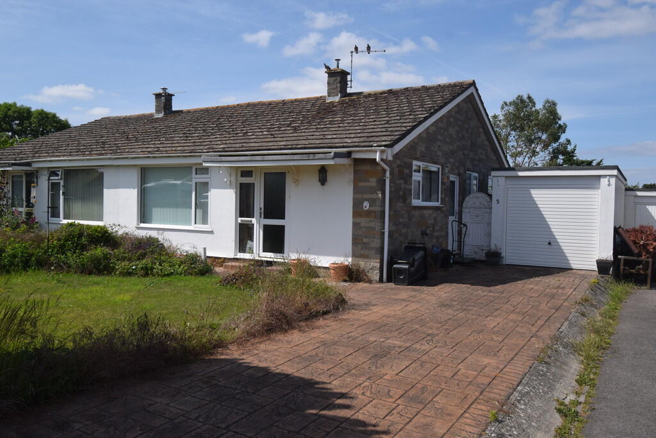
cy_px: 219
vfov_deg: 43.6
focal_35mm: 30
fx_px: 547
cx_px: 328
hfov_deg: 61.9
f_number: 10
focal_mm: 20
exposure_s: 1/400
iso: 200
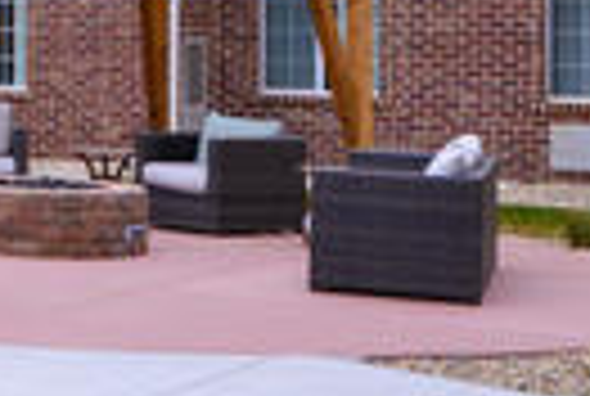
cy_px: -106
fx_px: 1856
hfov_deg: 14.2
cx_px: -682
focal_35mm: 113
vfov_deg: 11.9
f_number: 8
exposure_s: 1/100
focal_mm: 24
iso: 200
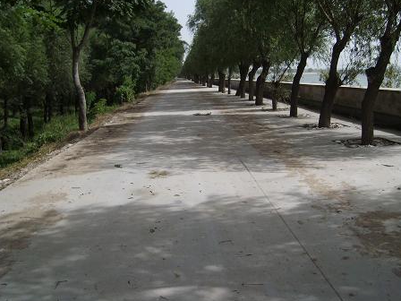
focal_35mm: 36
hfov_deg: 51.4
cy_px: 150
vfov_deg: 39.7
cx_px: 205
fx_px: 417
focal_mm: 5.8
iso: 50
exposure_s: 1/323
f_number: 7.1
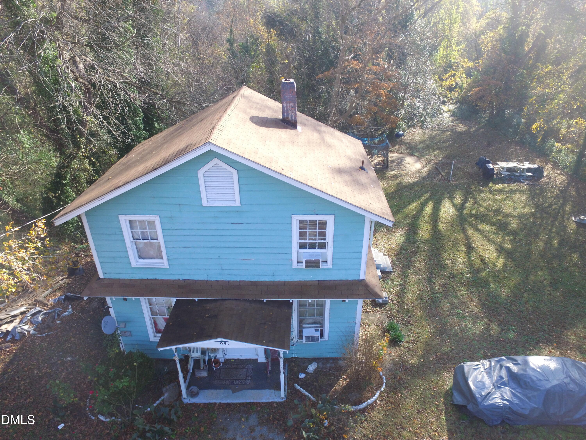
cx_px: 293
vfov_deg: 66.0
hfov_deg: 81.7
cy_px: 220
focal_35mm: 20
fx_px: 339
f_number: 2.8
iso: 100
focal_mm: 3.61
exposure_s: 1/200
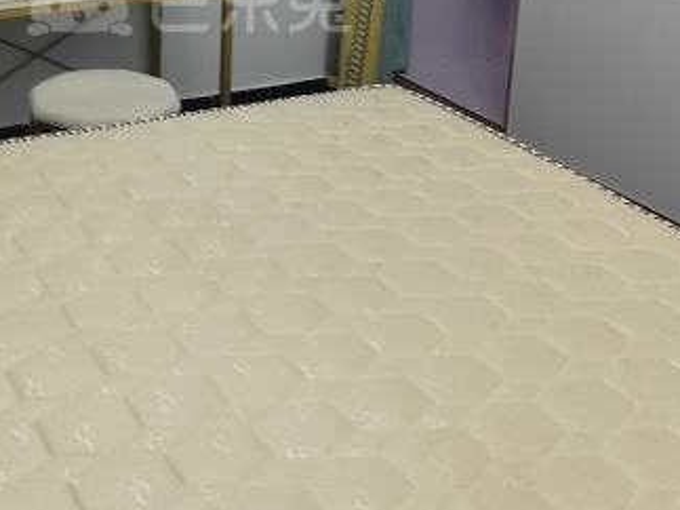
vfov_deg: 24.3
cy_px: -21
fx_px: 1119
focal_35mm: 57
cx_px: 183
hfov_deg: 33.2
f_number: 1.9
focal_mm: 5.52
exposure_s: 1/50
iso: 2819
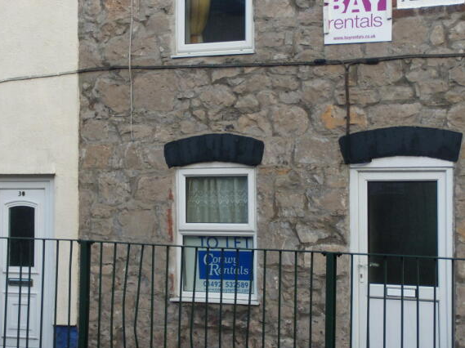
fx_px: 1114
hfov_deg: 23.6
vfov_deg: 17.8
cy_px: 172
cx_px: 229
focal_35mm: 83
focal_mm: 14.3
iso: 80
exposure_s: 1/125
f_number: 4.1
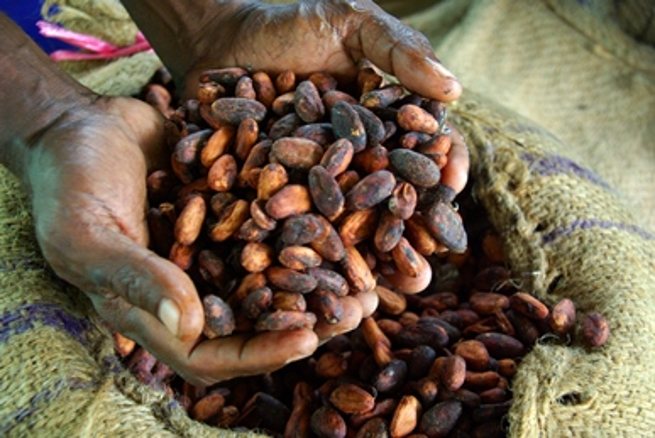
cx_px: 328
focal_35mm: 51
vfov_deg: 26.6
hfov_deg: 38.8
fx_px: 929
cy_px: 219
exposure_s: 1/20
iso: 400
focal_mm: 34
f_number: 4.5
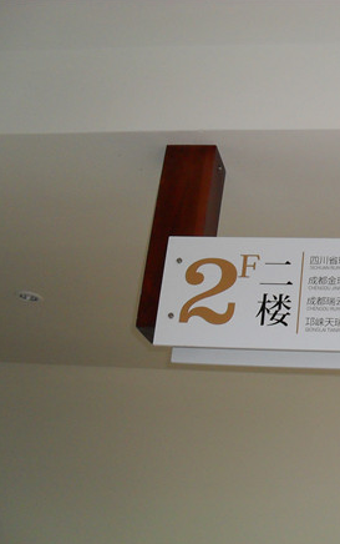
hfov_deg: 24.1
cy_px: 278
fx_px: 755
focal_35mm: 51
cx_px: 350
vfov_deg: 39.5
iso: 200
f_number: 3.2
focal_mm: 6.3
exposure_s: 1/45
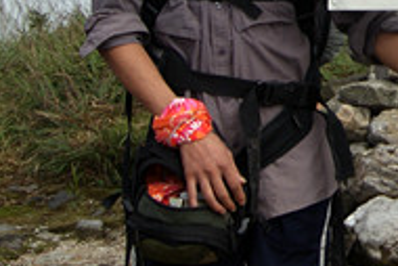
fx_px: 1538
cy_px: -114
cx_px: 551
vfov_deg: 9.6
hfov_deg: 14.0
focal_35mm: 139
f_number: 10
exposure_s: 1/125
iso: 100
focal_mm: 22
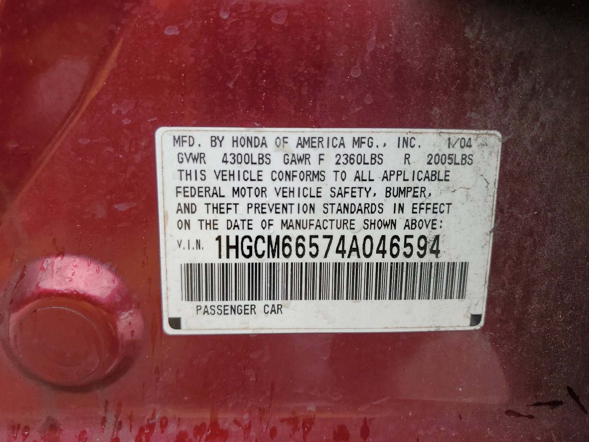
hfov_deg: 67.3
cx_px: 294
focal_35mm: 26
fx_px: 442
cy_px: 221
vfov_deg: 53.1
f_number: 1.5
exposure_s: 1/222
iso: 50
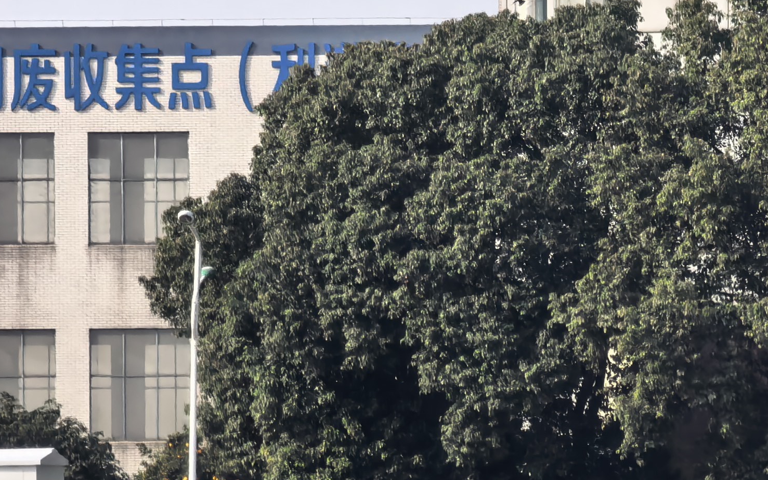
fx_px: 8121
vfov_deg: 3.4
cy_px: 500
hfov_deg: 5.4
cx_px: 619
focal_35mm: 388
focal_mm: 14.46
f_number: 3.4
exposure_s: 1/593
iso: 50
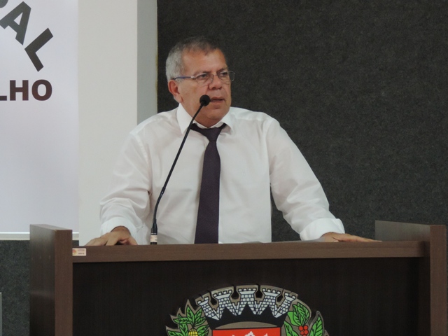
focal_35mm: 155
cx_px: 224
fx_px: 2006
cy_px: 168
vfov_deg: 9.6
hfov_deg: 12.7
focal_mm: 27.6
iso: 1400
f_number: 4.4
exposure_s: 1/30
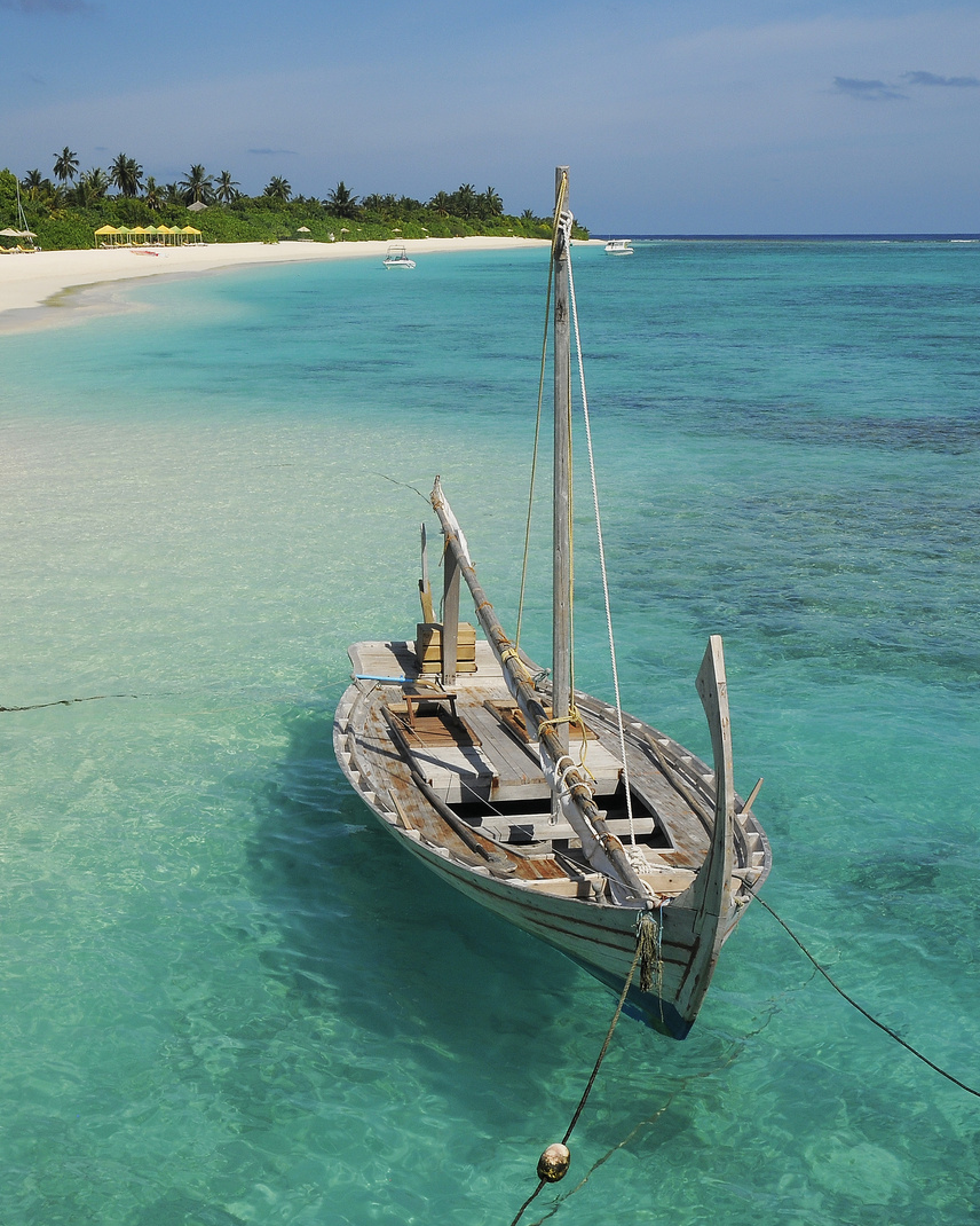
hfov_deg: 31.5
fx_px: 1704
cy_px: 608
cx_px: 244
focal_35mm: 47
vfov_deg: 39.5
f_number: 16
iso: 200
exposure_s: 1/100
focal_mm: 22
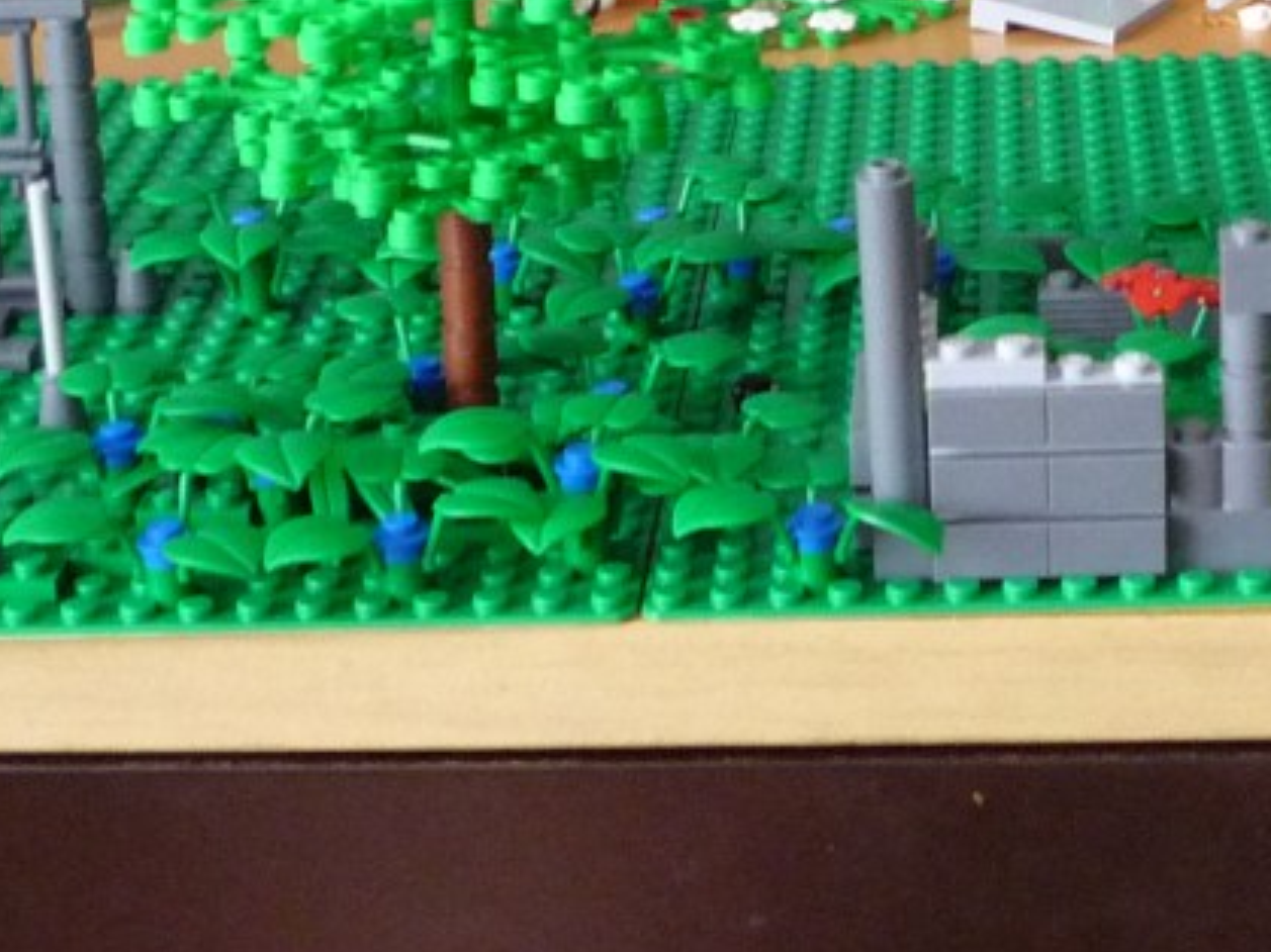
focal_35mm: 105
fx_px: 3854
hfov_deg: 18.4
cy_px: 194
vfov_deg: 14.0
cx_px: 1150
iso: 400
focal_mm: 5.3
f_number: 3.3
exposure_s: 1/25
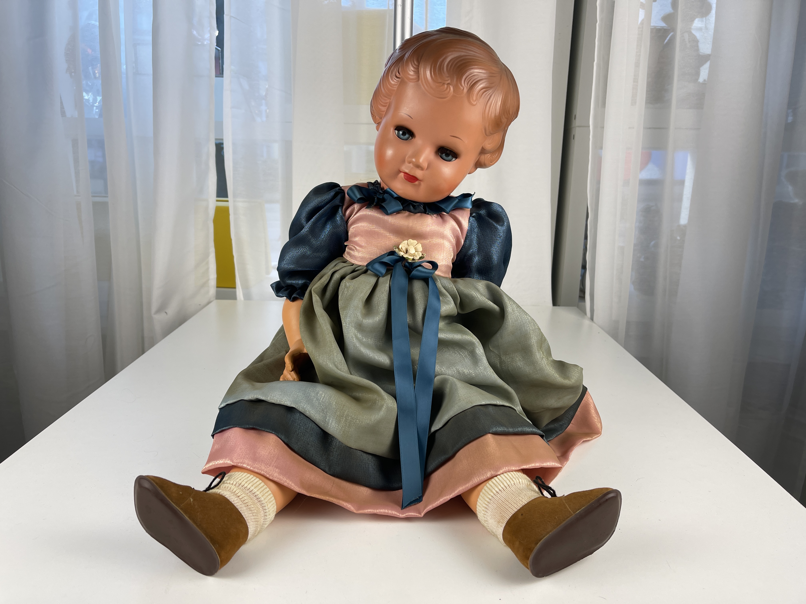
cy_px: 302
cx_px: 403
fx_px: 582
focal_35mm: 25
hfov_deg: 69.4
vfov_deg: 54.9
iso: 32
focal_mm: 5.1
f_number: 1.6
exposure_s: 1/108
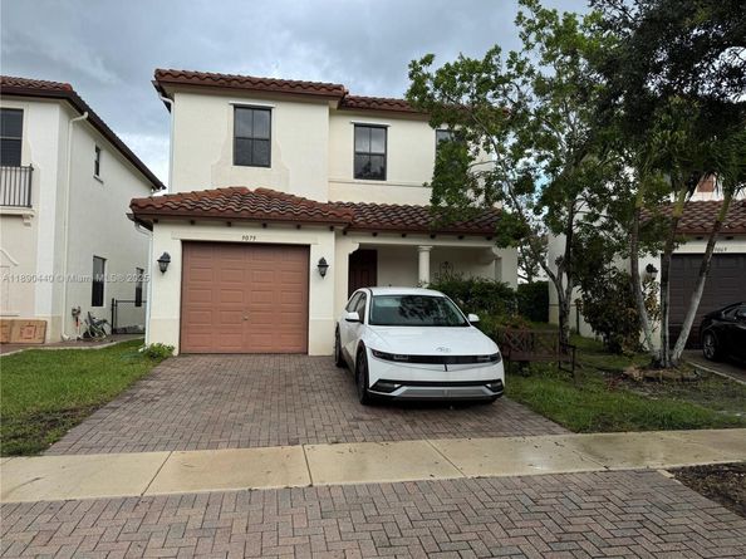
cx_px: 373
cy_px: 280
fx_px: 517
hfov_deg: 71.6
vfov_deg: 56.8
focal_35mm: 24
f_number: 1.78
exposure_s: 1/2105
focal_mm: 6.76
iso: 80
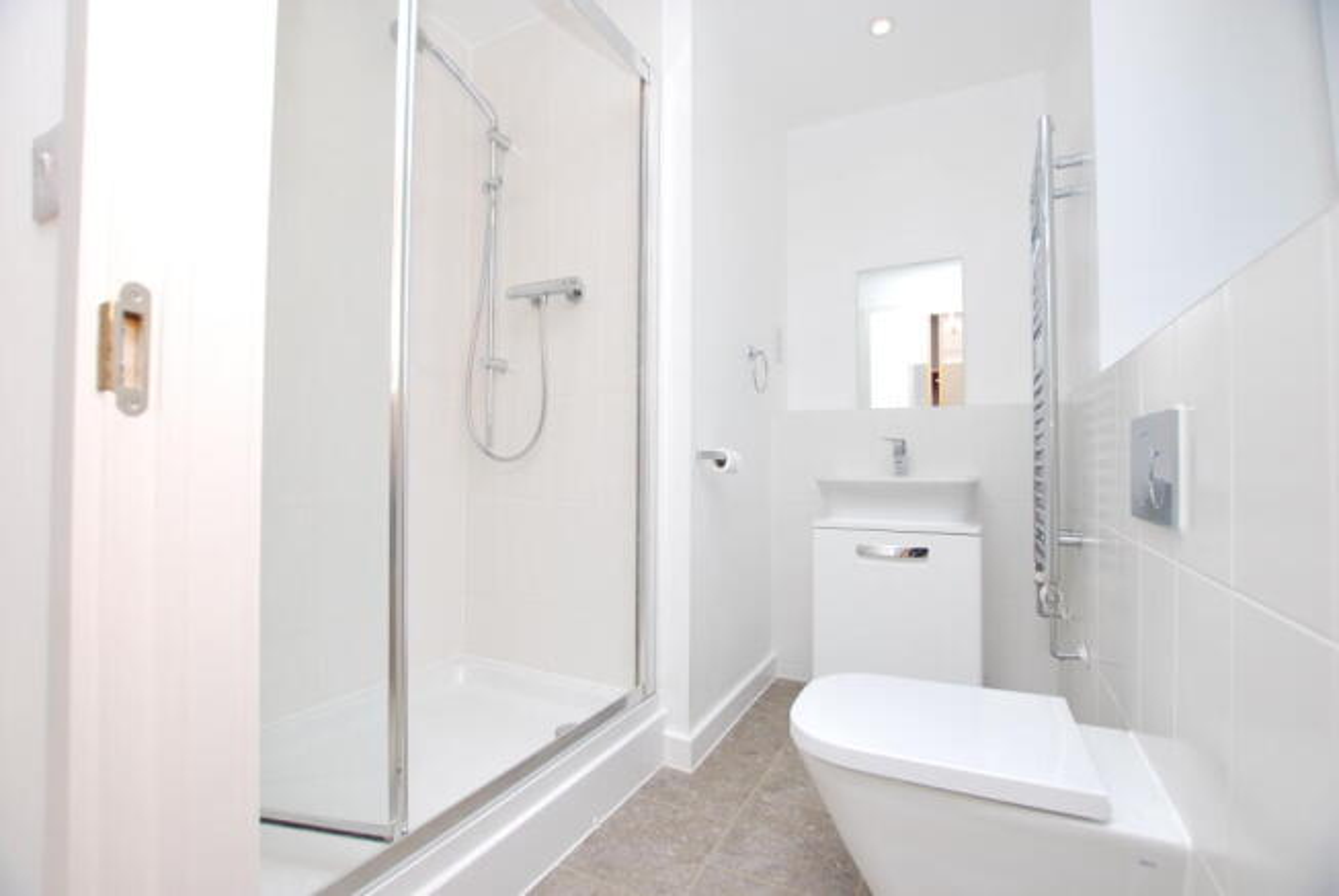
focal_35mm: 15
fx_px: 559
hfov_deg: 100.3
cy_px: 448
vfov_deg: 77.5
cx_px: 670
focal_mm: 10
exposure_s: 1/60
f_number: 4
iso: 100
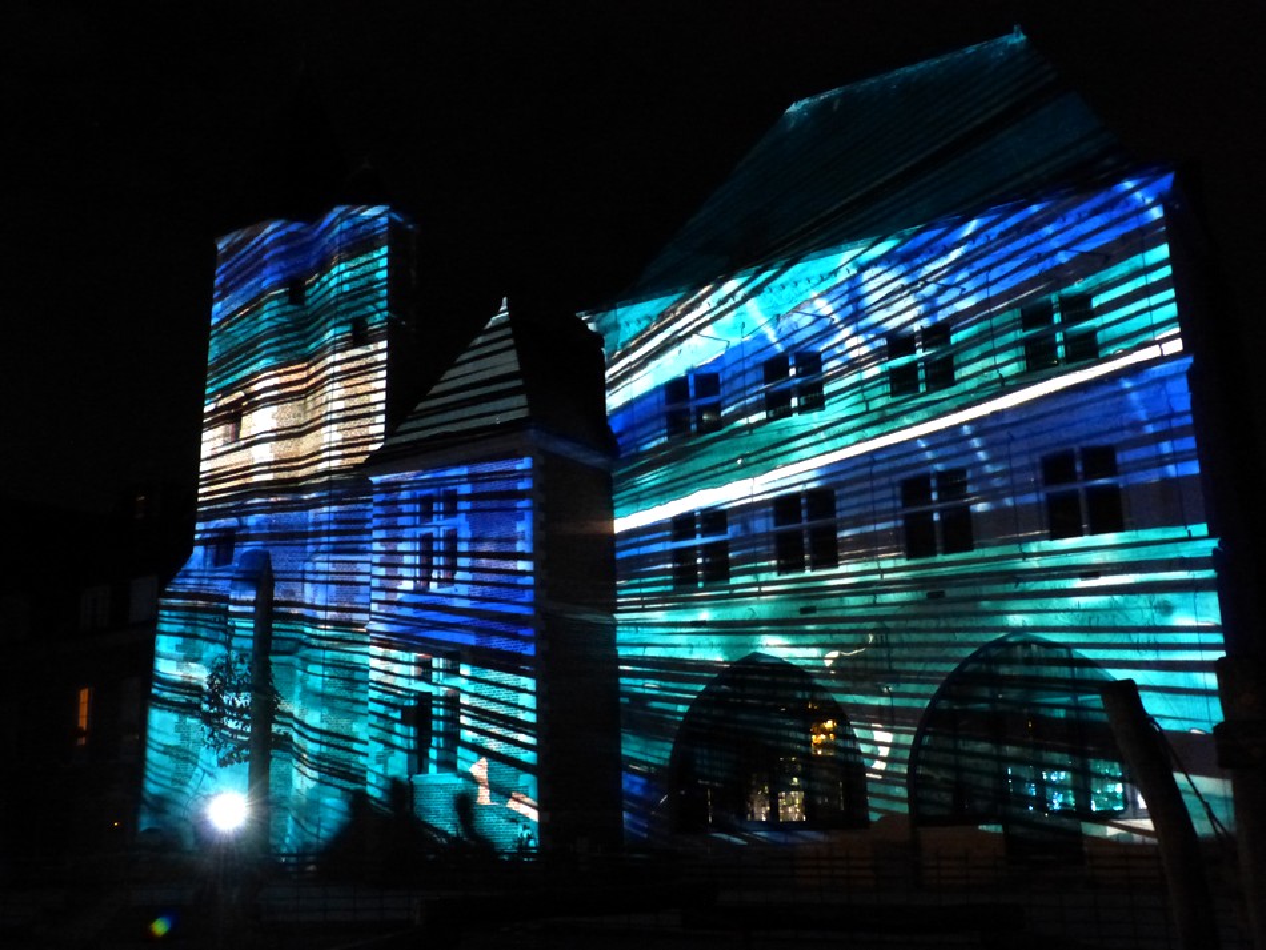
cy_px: 475
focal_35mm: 38
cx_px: 633
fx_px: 1390
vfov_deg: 37.7
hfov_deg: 49.0
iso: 1600
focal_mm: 6.7
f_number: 3.1
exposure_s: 1/4
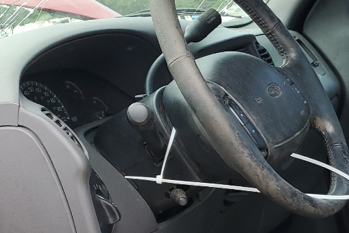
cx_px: 471
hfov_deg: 21.3
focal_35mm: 85
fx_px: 824
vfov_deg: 15.5
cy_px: 281
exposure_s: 1/303
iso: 50
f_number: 1.5
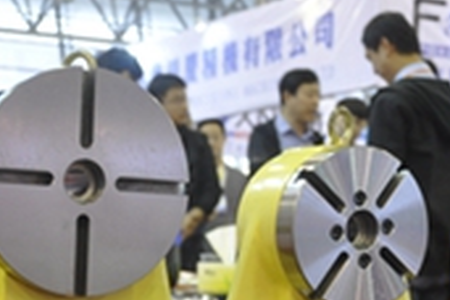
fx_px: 1262
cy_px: 299
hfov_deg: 20.1
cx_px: 124
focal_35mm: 101
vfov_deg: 13.4
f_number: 3.8
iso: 800
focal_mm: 24
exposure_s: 1/15
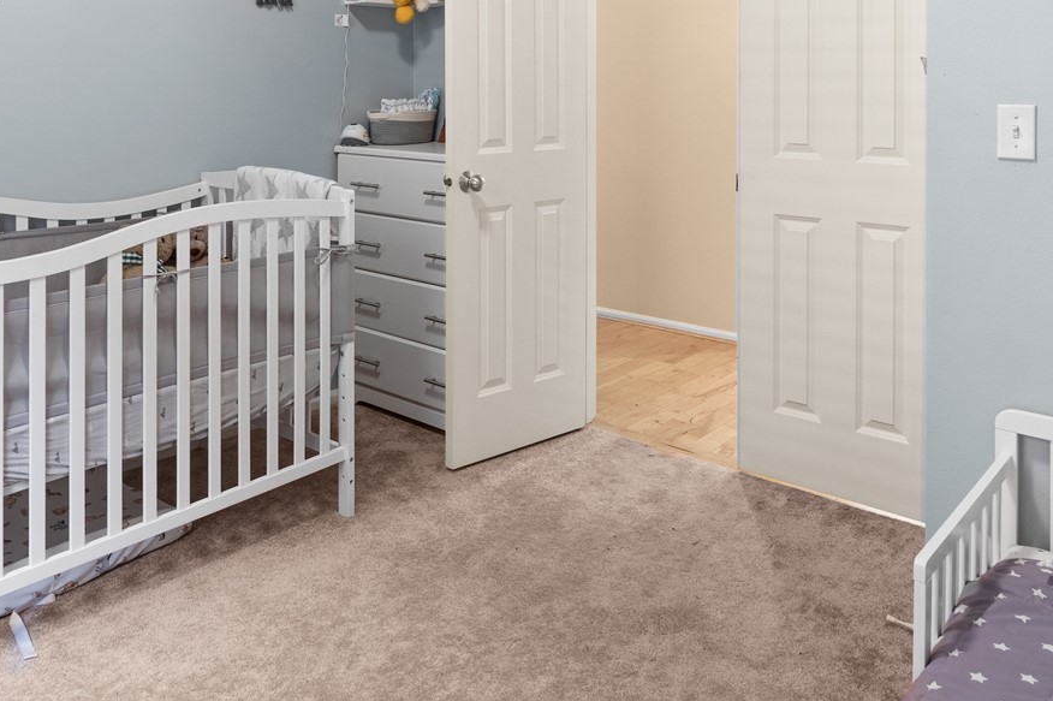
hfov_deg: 60.1
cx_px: 457
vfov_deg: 39.3
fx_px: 906
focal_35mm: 31
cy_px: 73
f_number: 9
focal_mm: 16
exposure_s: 1/2
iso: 640
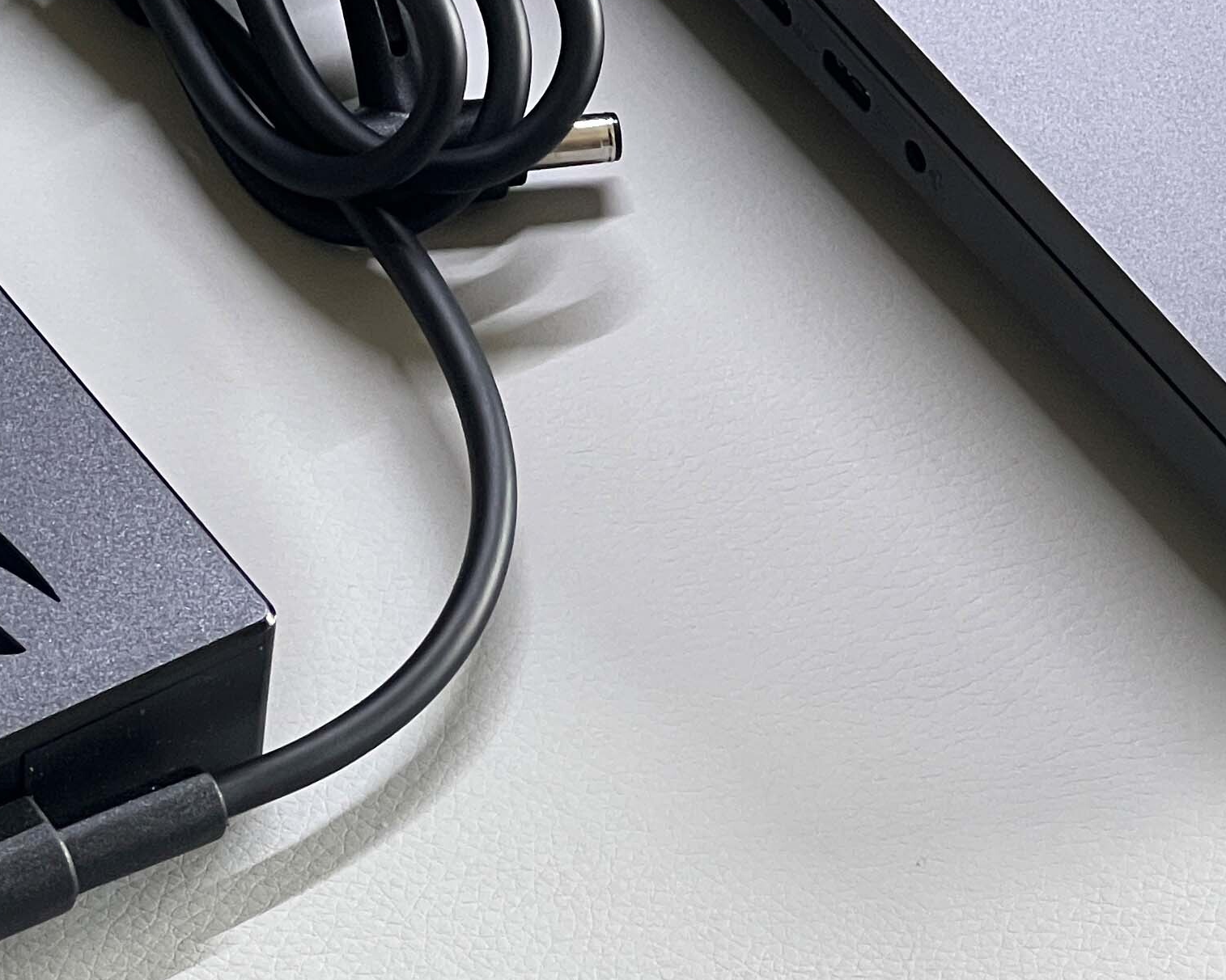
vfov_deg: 7.7
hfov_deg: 9.6
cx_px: 353
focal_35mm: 200
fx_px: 7257
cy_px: 86
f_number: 2.8
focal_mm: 9
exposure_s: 1/99
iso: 160
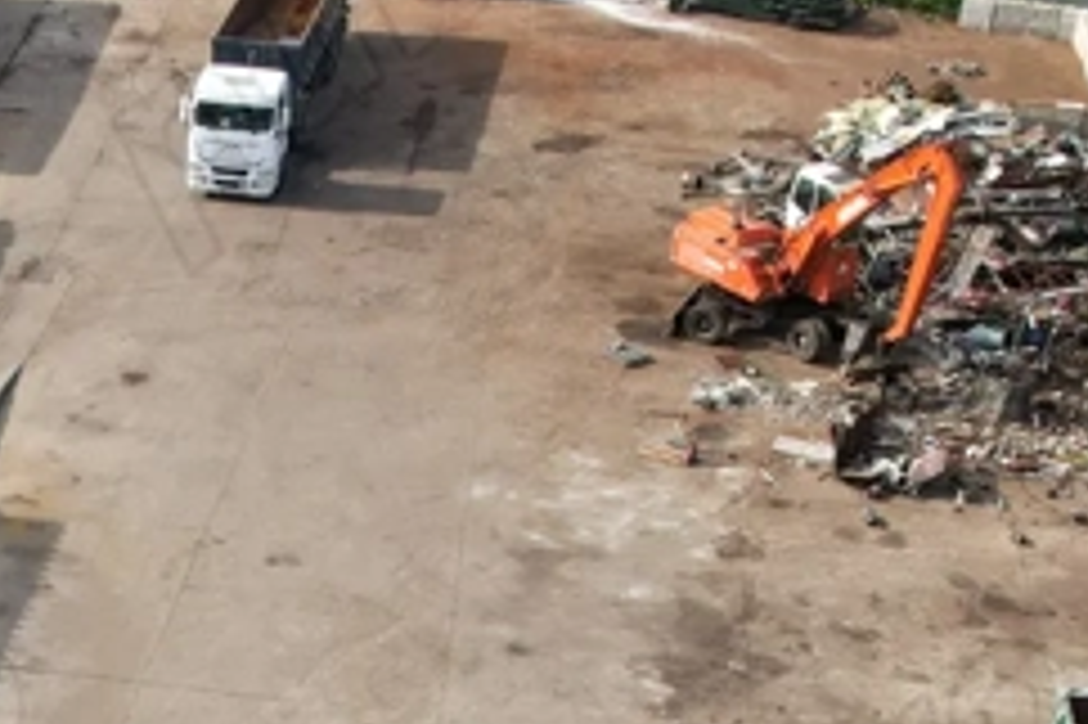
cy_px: 890
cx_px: 63
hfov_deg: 21.8
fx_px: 2748
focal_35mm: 91
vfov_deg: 14.5
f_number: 2.8
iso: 110
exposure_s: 1/1000
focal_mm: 8.38
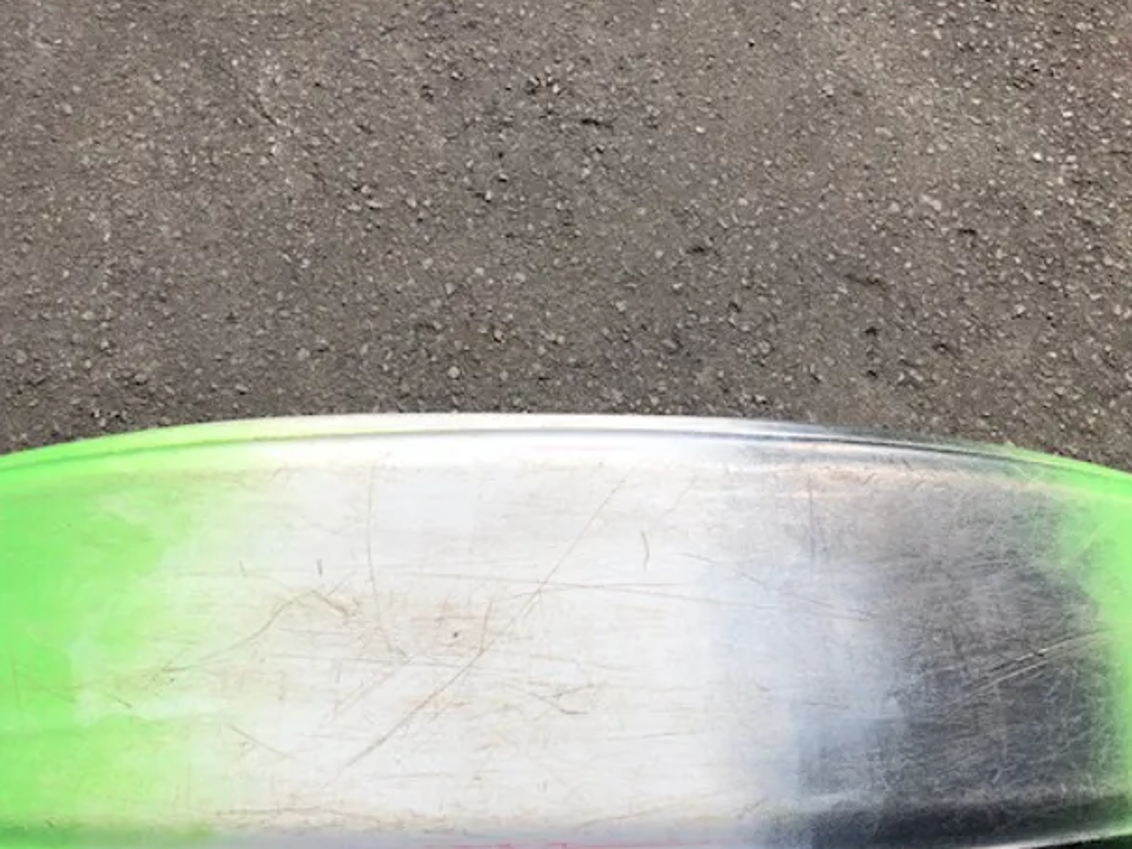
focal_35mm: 37
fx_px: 1210
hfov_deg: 50.1
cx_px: 567
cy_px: 424
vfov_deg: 38.7
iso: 20
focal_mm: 4
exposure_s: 1/4000
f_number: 1.8
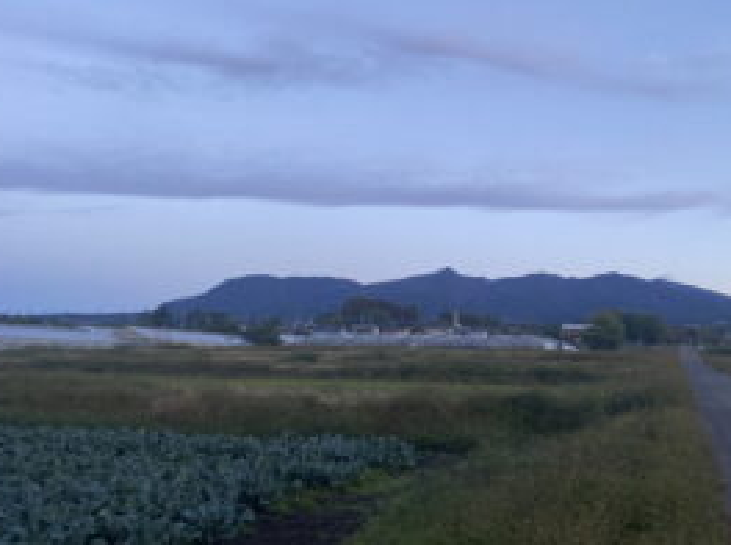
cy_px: 203
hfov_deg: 49.5
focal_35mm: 37
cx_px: 478
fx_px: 780
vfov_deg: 38.3
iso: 100
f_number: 1.8
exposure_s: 1/122
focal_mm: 4.25
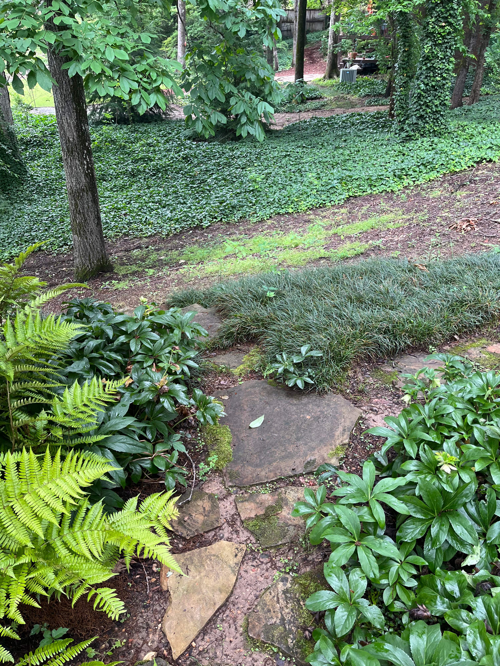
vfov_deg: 67.3
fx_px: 501
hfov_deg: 53.1
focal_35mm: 26
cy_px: 333
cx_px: 250
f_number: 1.6
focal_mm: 5.1
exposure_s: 1/122
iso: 100
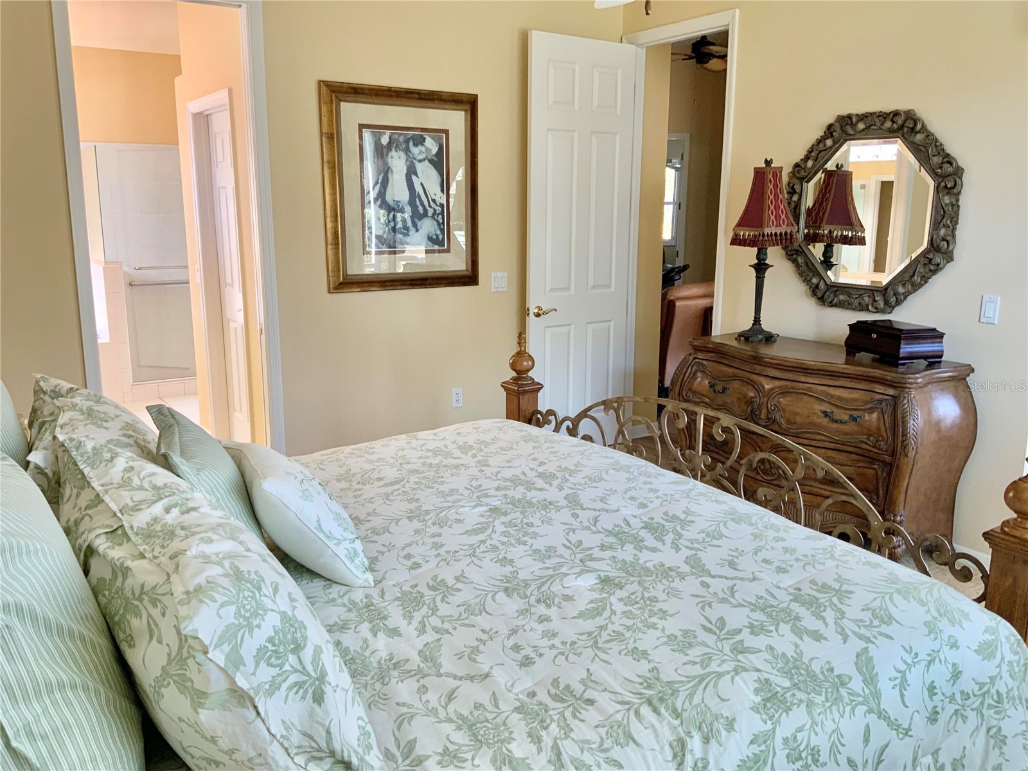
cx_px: 514
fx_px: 861
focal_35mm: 29
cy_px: 386
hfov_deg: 61.7
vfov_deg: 48.2
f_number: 1.8
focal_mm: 3
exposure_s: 1/104
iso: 64
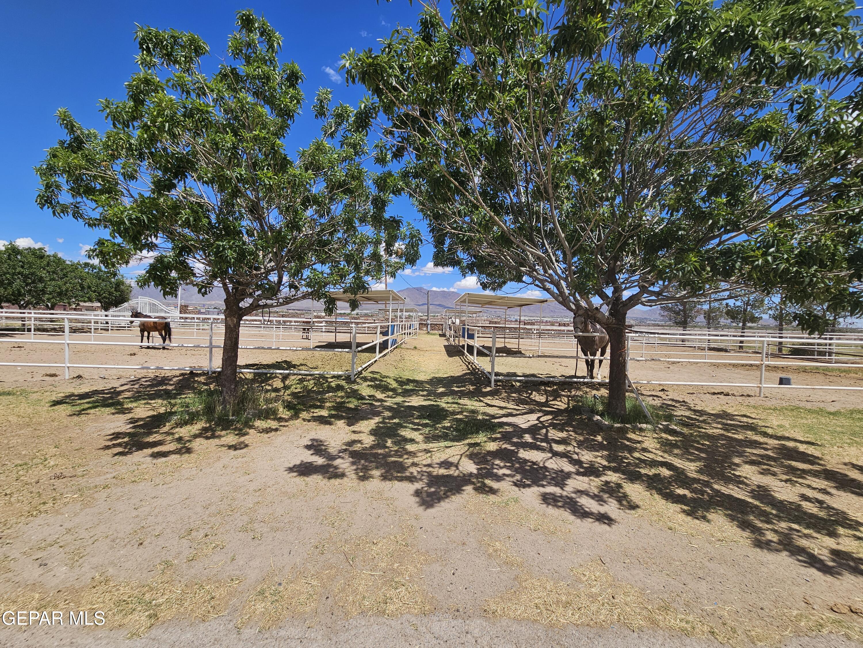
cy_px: 324
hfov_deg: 106.2
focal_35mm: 13
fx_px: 324
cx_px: 432
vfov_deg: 89.9
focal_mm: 2.2
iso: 50
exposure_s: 1/2679
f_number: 2.2
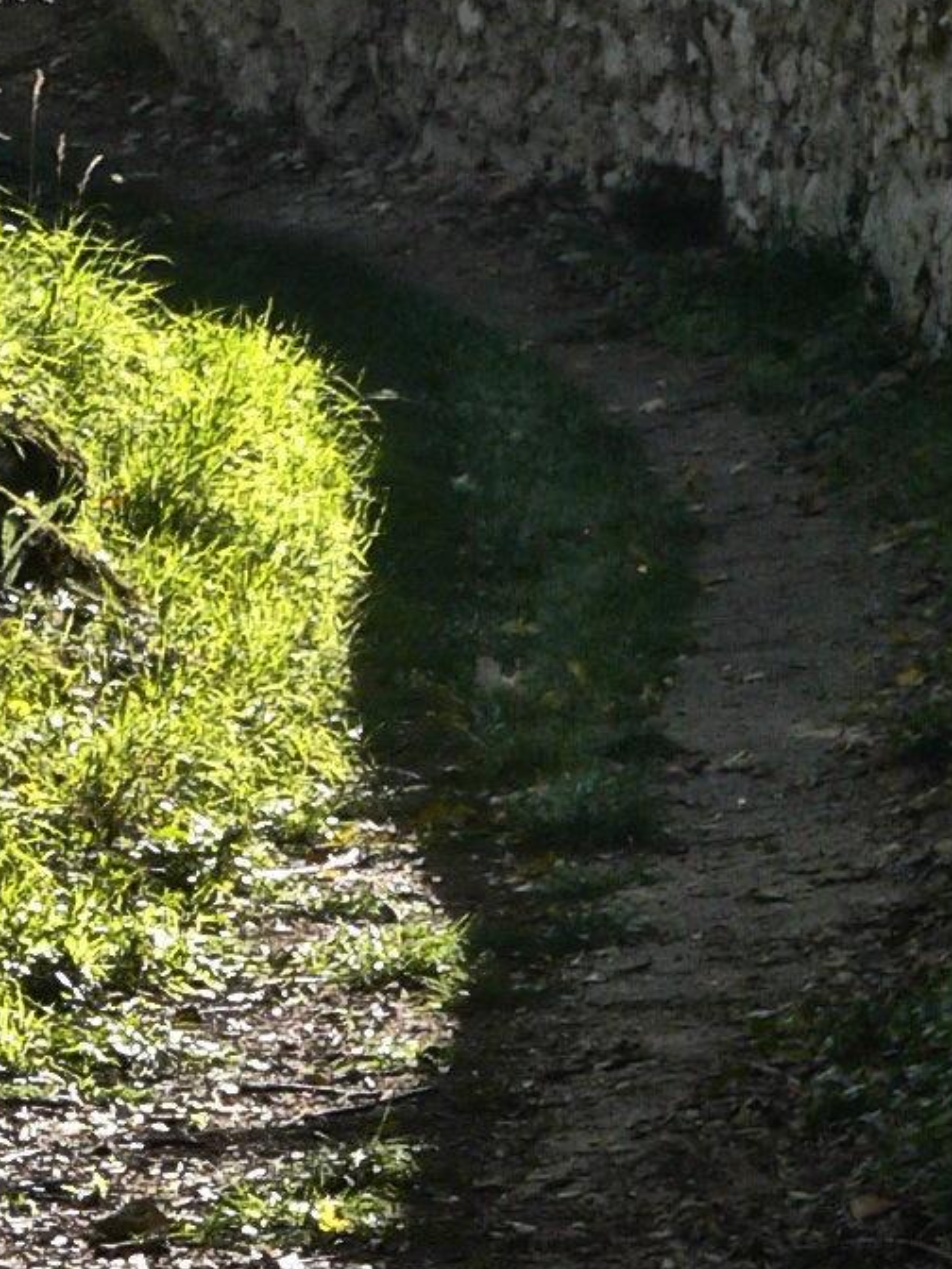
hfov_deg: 4.6
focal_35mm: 320
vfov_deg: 6.2
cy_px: 1186
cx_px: 213
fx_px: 11734
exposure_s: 1/250
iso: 80
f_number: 4
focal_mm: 14.1
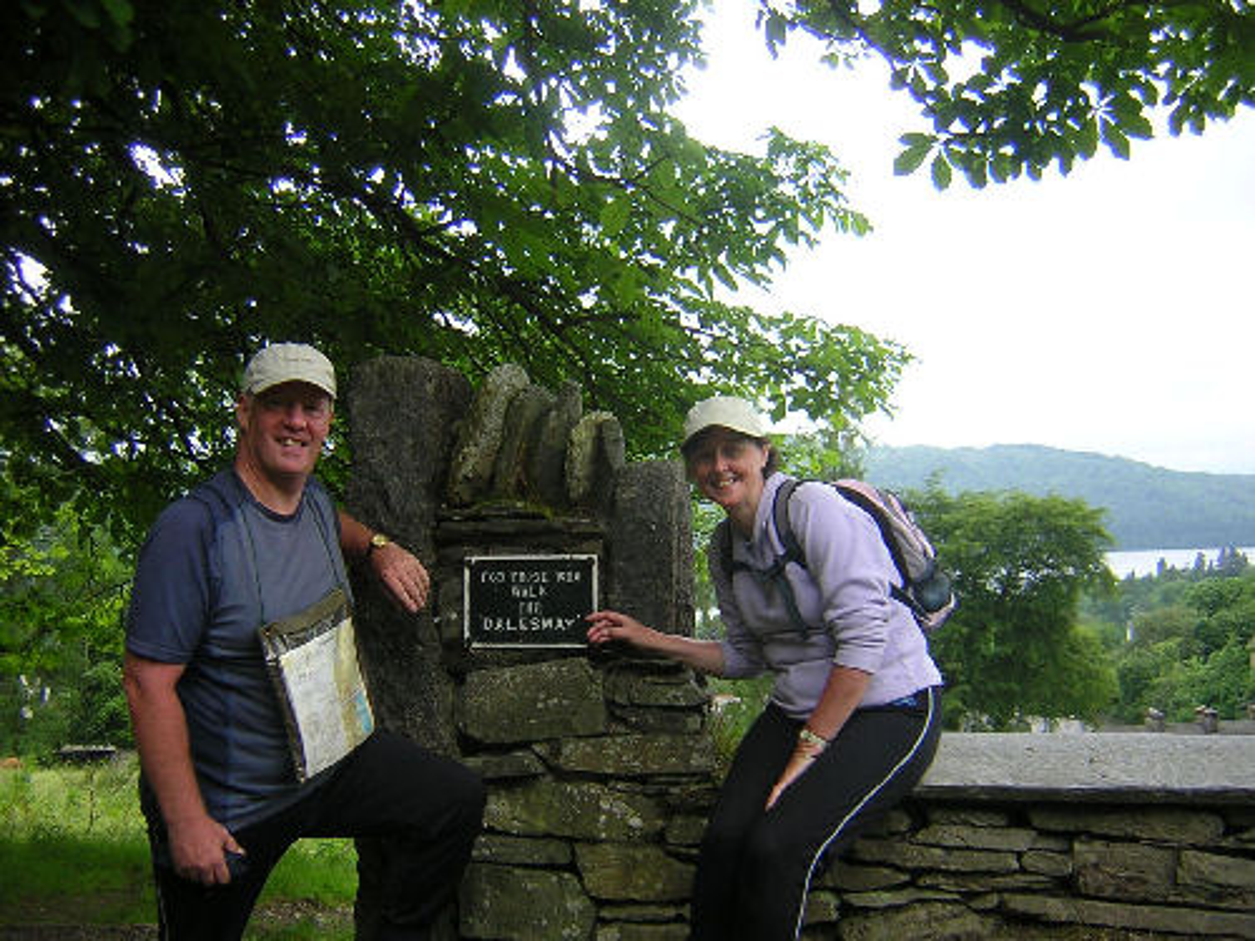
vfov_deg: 39.7
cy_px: 470
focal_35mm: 36
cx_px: 628
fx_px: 1305
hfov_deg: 51.4
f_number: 2.6
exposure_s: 1/150
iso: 100
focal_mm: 4.7
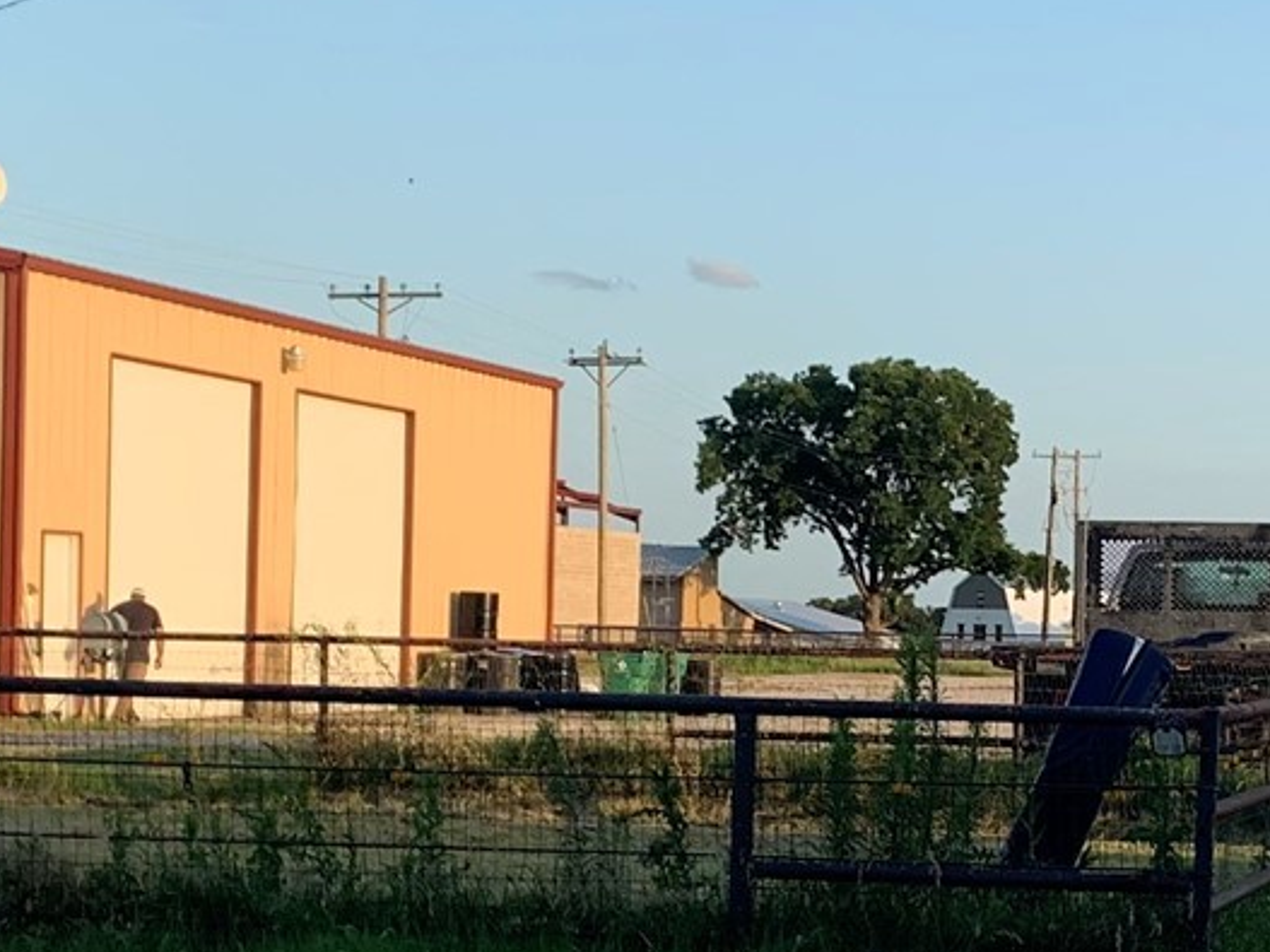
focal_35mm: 101
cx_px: 1125
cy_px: 699
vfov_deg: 14.6
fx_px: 3705
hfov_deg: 19.1
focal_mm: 4.25
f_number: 1.8
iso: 25
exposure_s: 1/692
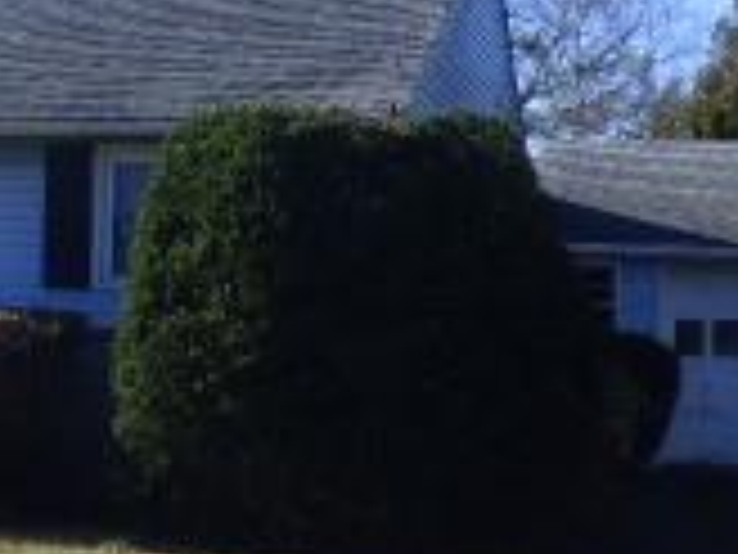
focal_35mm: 82
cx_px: 243
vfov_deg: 18.0
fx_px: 1748
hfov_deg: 23.7
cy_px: 248
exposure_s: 1/1000
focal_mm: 3.64
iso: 100
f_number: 2.8
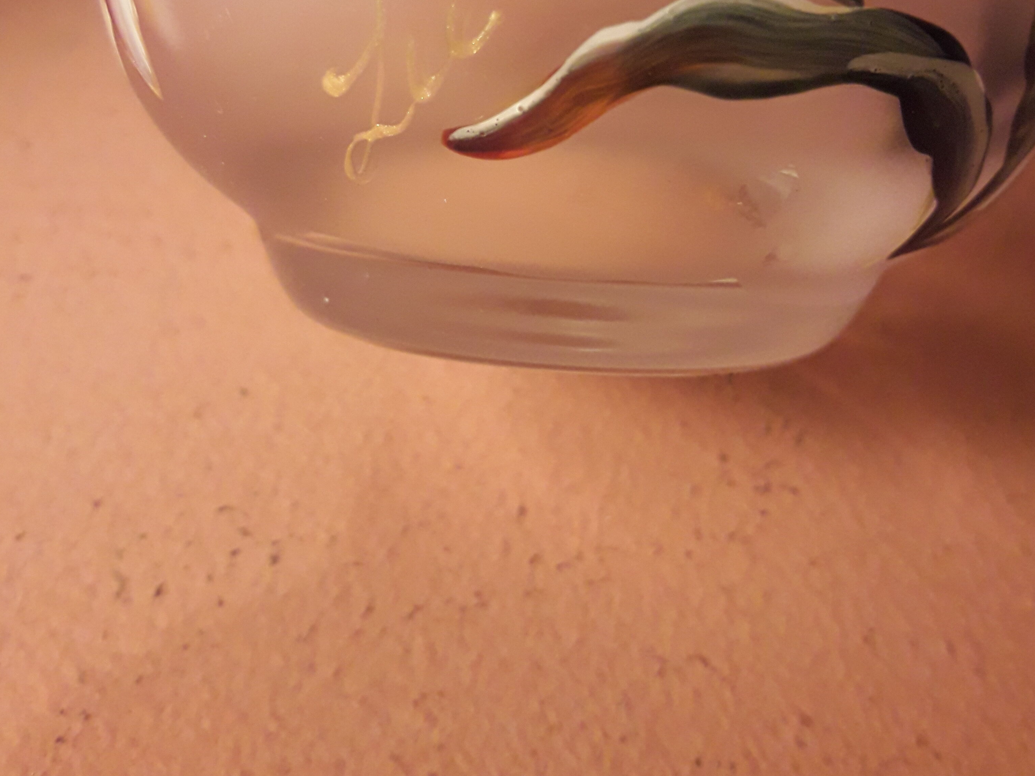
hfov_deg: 49.0
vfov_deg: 35.8
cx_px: 525
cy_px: 100
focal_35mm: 38
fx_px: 1136
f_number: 1.9
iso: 200
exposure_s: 1/25
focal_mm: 3.7
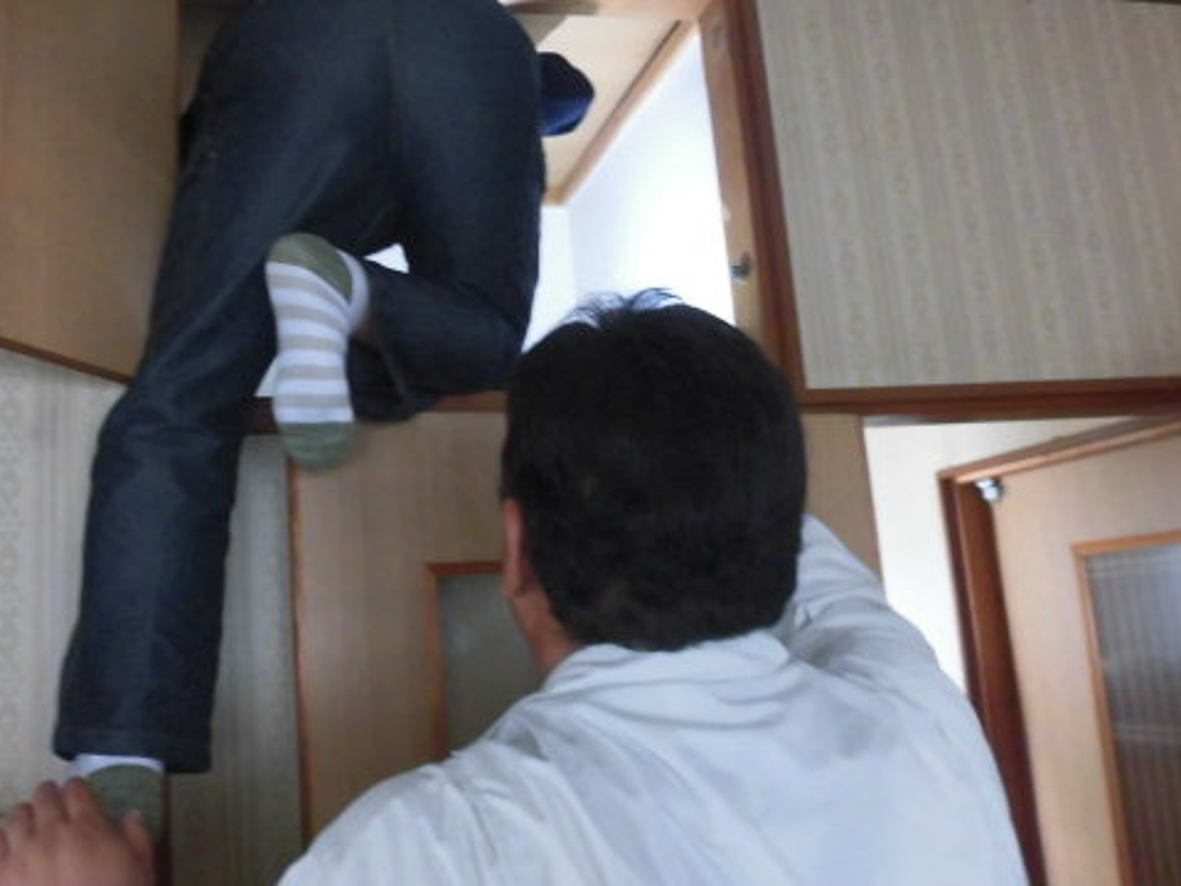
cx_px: 416
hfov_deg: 55.9
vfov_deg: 44.1
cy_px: 413
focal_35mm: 32
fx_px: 1092
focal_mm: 4.3
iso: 400
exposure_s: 1/25
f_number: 3.1
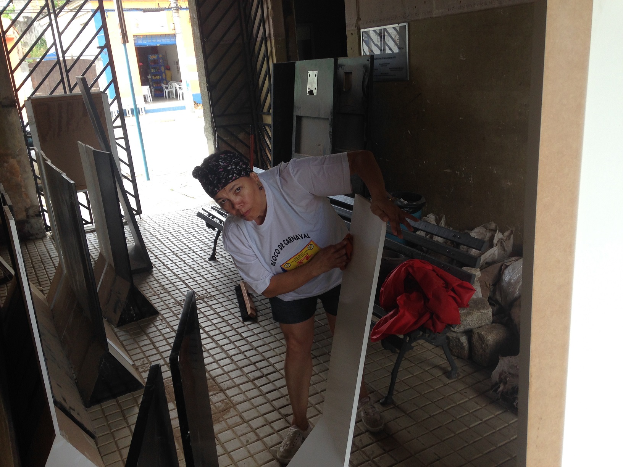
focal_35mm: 33
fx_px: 594
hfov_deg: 55.4
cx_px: 312
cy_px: 234
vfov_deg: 42.9
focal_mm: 4.12
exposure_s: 1/120
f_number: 2.4
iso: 50
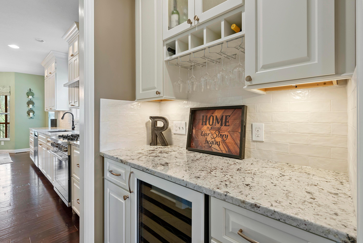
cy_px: 122
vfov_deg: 70.5
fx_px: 171
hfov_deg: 93.3
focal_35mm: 17
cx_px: 182
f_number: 9
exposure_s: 1/2.5
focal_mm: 17
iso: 640
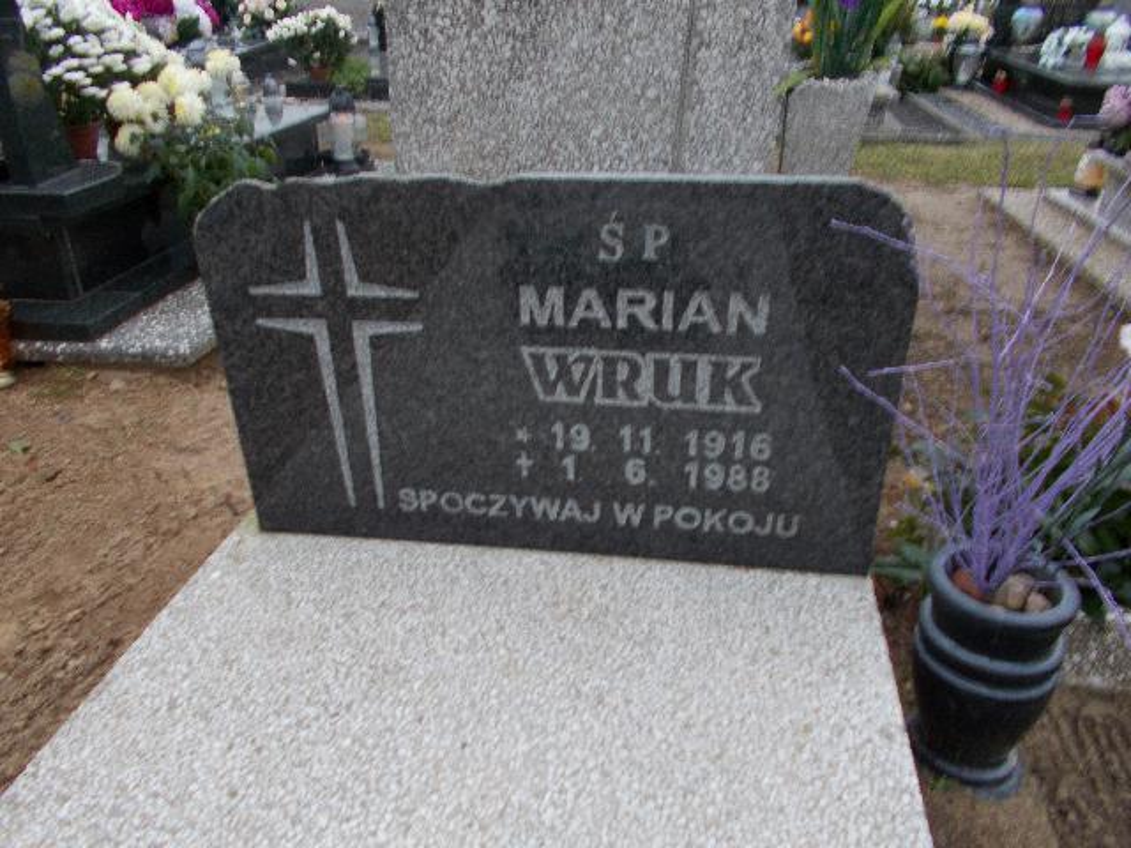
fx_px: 849
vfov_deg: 53.1
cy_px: 424
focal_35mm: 26
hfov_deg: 67.3
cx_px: 566
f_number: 3.2
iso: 100
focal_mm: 4.6
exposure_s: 1/25
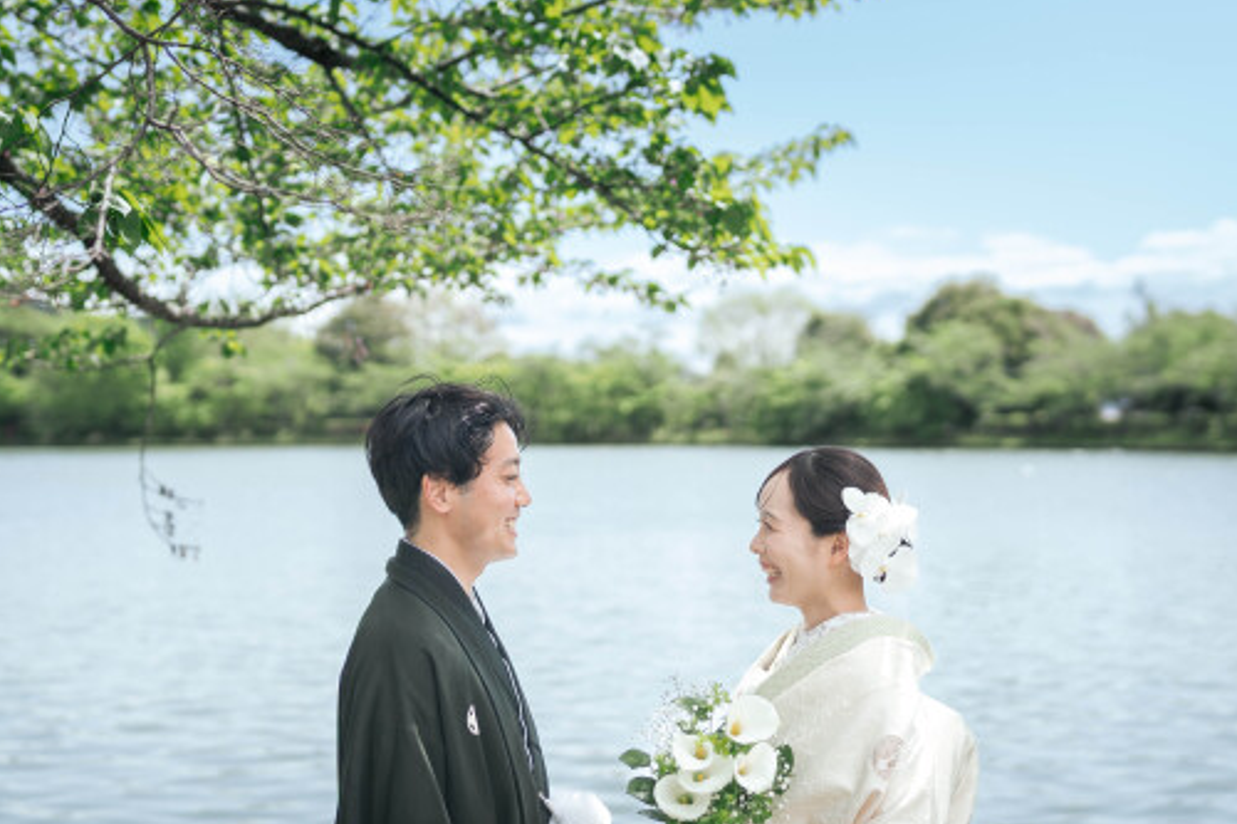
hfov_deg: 35.7
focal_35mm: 56
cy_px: 385
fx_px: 1923
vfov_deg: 24.2
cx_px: 614
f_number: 1.8
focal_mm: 35
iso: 50
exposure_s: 1/2000
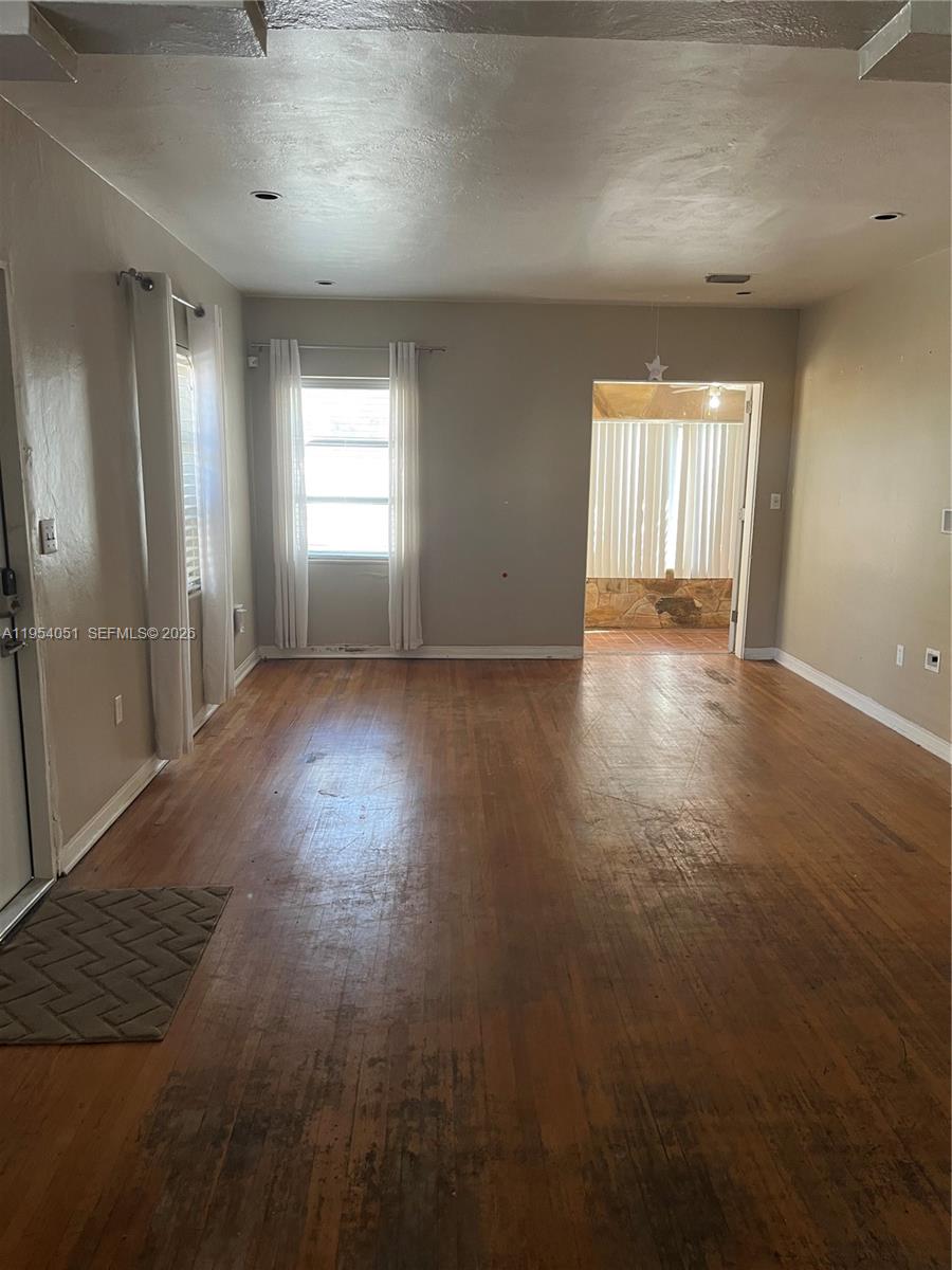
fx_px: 953
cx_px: 476
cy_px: 635
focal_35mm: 26
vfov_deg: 67.3
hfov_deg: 53.1
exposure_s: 1/60
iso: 125
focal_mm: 5.1
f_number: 1.6
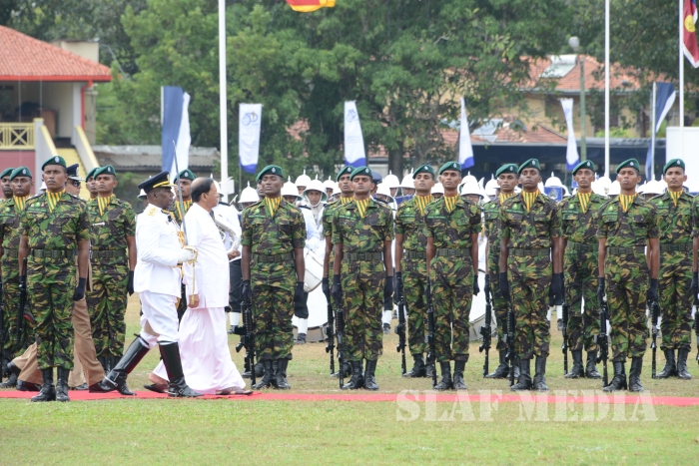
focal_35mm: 300
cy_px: 233
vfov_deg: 4.6
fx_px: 5826
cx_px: 350
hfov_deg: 6.9
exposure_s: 1/125
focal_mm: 300
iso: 400
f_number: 11
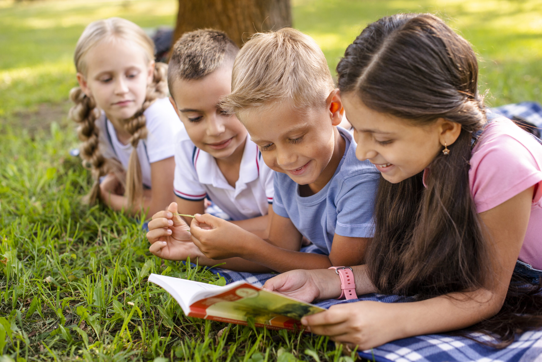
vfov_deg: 27.0
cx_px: 271
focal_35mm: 50
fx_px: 753
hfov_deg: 39.6
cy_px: 181
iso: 500
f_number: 3.5
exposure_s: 1/125
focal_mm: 50
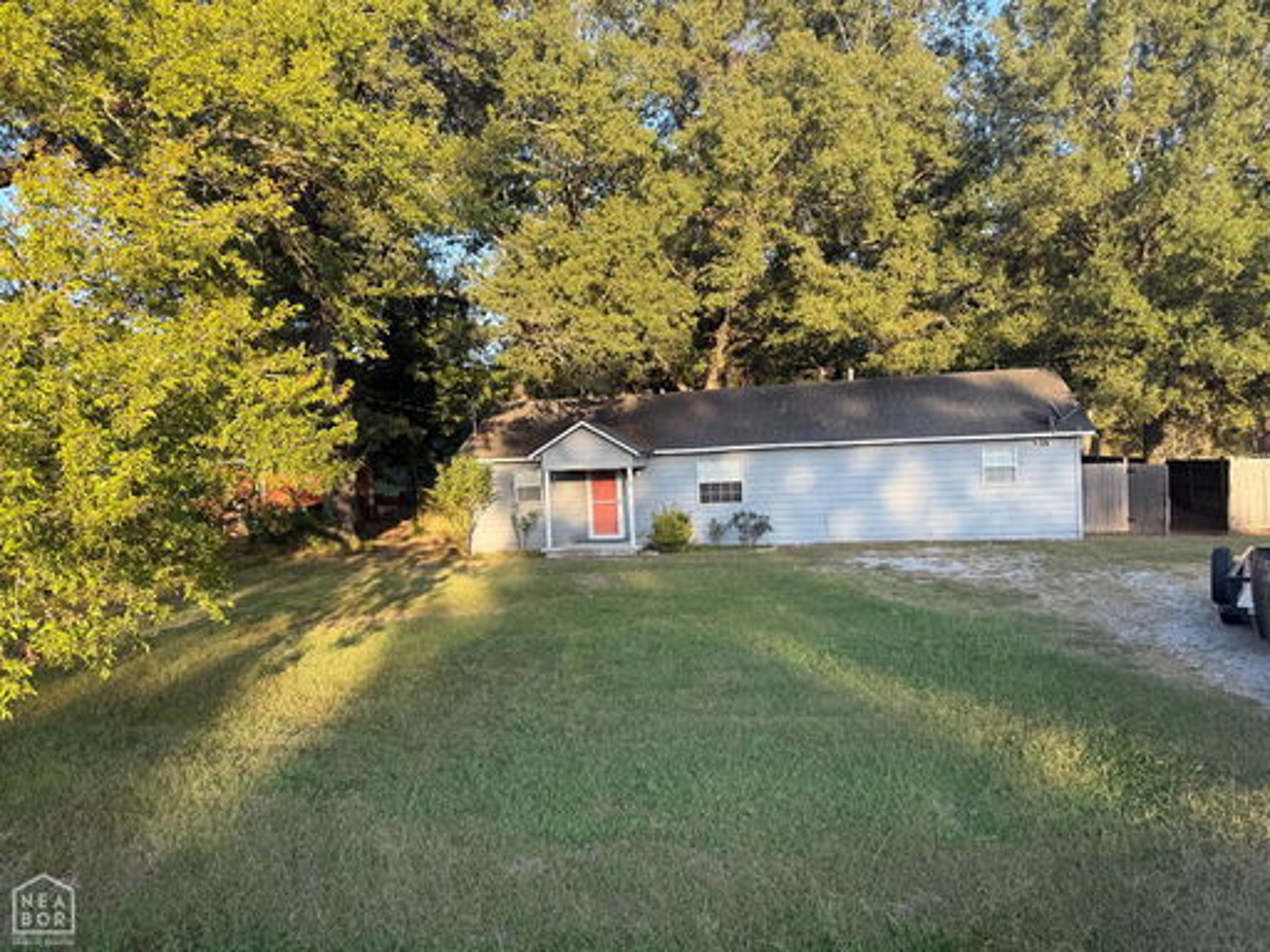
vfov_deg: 56.8
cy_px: 476
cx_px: 635
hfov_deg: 71.6
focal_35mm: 24
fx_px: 881
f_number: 1.78
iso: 80
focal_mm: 6.76
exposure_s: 1/532
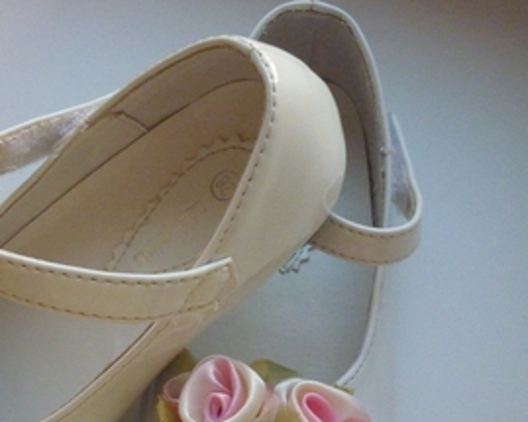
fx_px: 844
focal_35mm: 54
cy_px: 310
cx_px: 124
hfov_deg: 34.0
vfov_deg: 27.7
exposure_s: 1/60
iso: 800
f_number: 2.8
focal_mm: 5.5
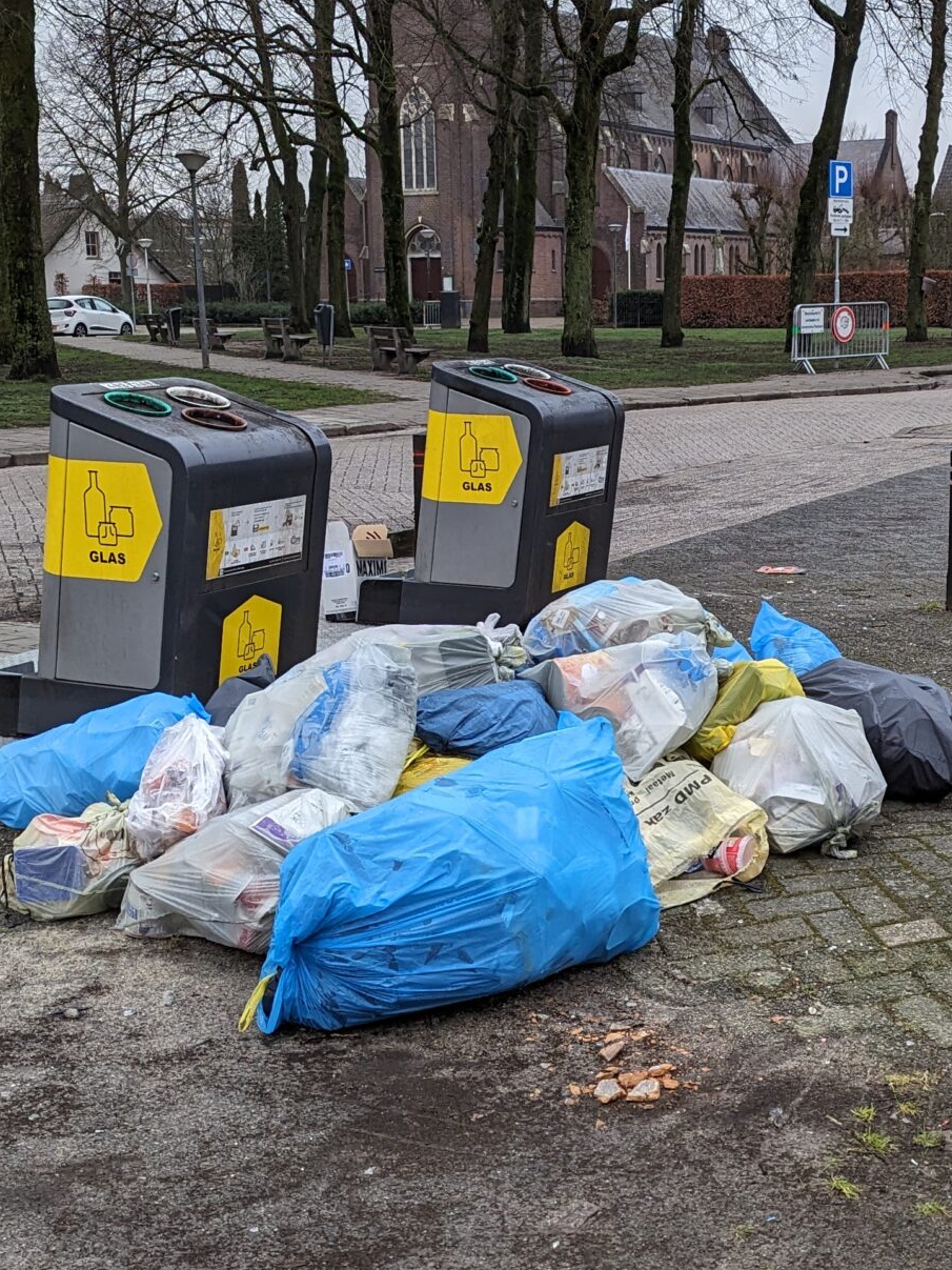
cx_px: 609
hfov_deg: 28.4
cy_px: 607
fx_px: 1870
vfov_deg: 37.5
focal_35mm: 51
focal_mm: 6.81
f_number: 1.85
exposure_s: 1/291
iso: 131
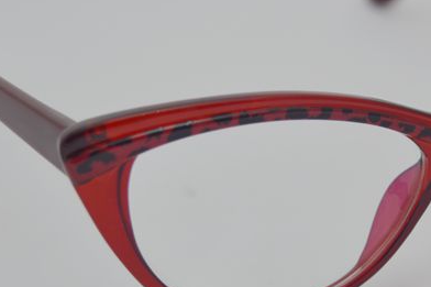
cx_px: 328
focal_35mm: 159
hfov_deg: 12.9
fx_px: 1903
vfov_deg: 8.6
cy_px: 181
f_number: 5.6
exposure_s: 1/8
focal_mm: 52
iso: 100
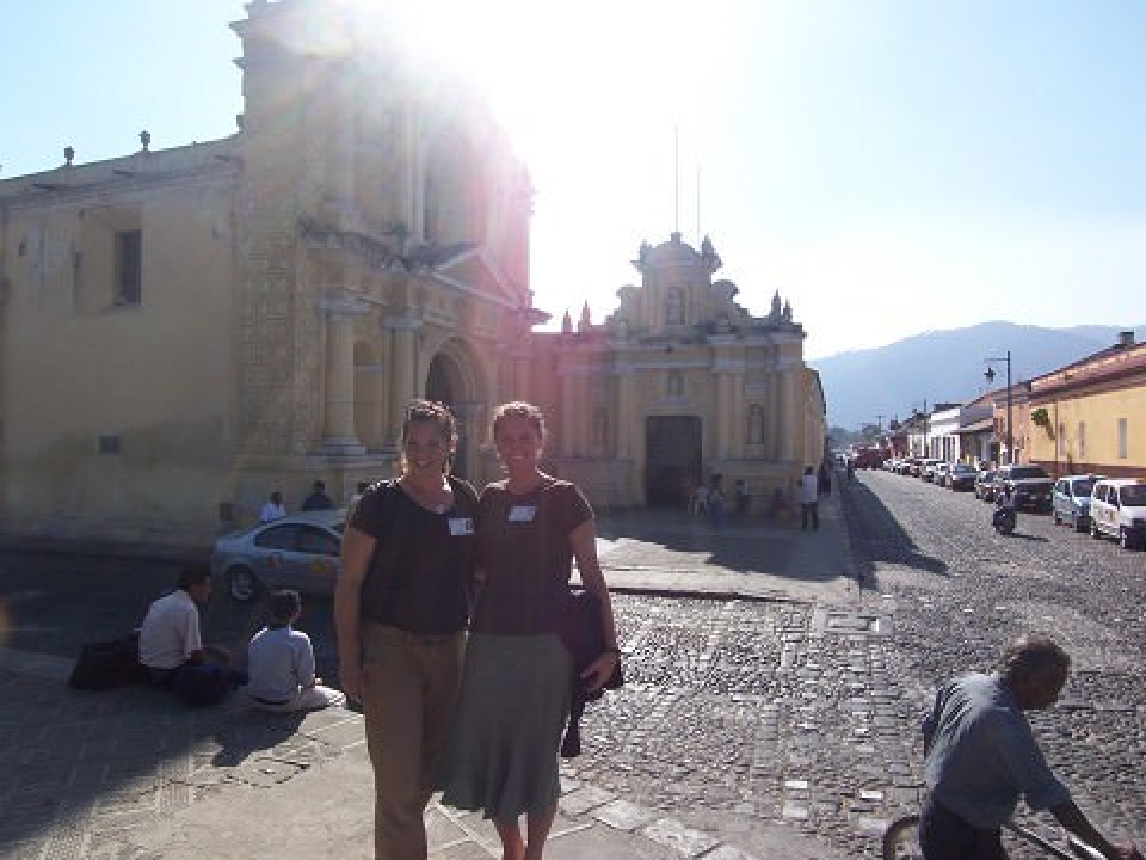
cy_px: 430
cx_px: 573
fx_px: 761
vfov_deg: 58.9
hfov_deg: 73.9
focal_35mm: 23
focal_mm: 3.8
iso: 64
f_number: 5.6
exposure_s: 1/320
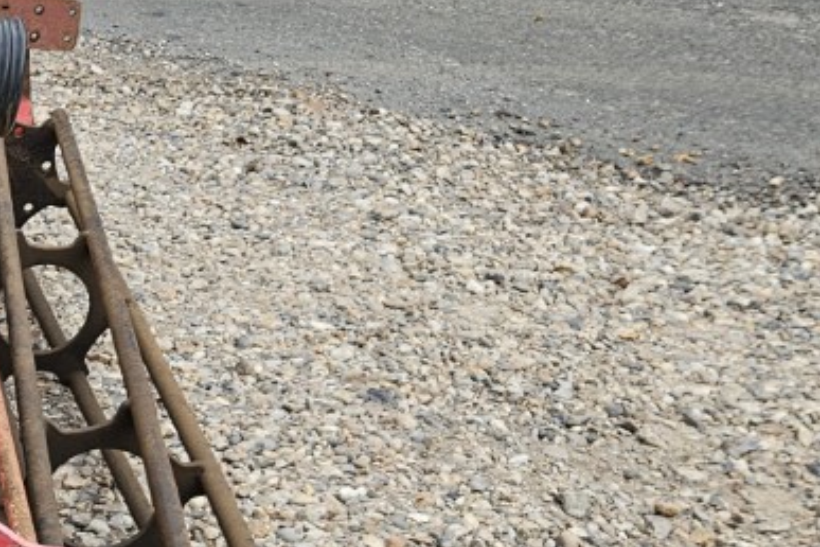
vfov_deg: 15.0
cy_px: 577
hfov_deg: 20.3
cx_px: -331
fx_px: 2027
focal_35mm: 89
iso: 25
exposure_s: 1/614
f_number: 1.8
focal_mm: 5.4
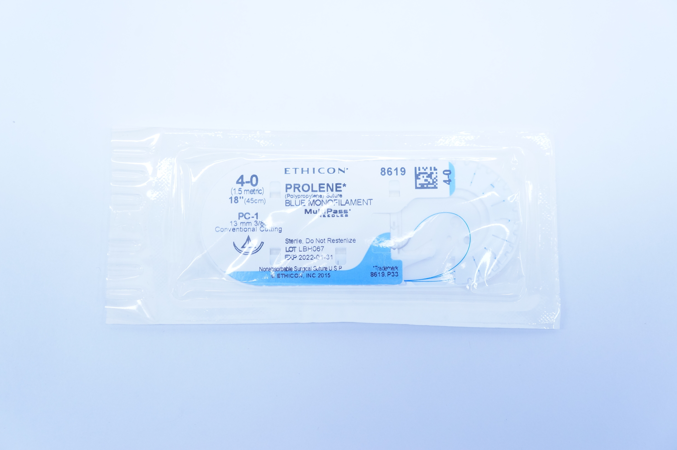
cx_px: 338
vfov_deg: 30.8
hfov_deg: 45.0
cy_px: 225
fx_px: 817
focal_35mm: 44
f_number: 4.5
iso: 800
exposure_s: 1/200
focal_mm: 29
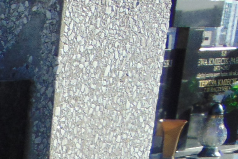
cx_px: -213
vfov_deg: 11.5
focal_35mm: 109
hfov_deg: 15.6
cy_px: 299
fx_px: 721
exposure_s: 1/800
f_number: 3
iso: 80
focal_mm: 4.5
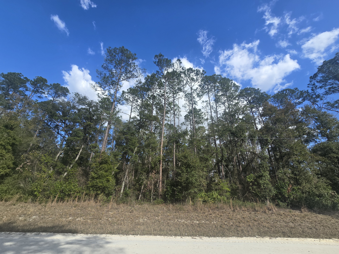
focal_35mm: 13
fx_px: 127
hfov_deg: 106.2
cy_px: 127
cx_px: 170
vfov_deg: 89.9
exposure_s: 1/1681
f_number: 2.2
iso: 50
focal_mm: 2.2
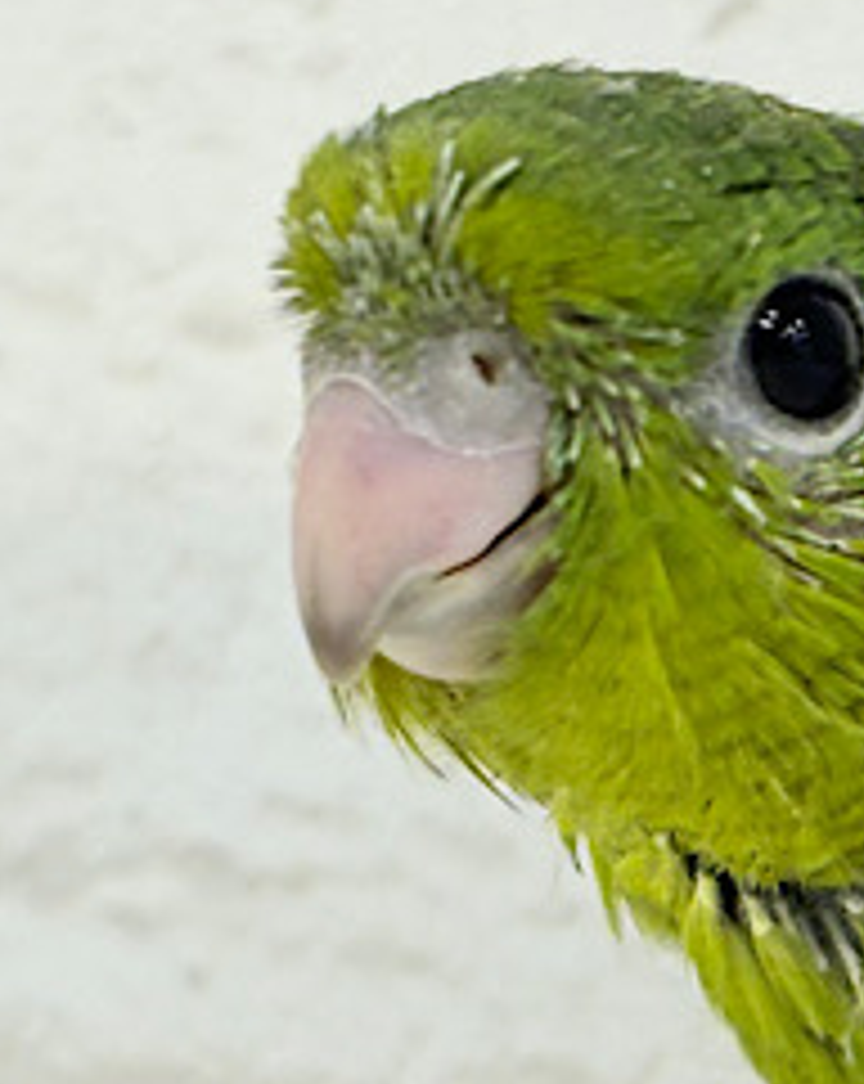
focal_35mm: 135
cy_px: 837
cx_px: 1400
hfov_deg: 10.9
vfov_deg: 14.2
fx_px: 4326
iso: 125
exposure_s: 1/100
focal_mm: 5.96
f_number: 1.6
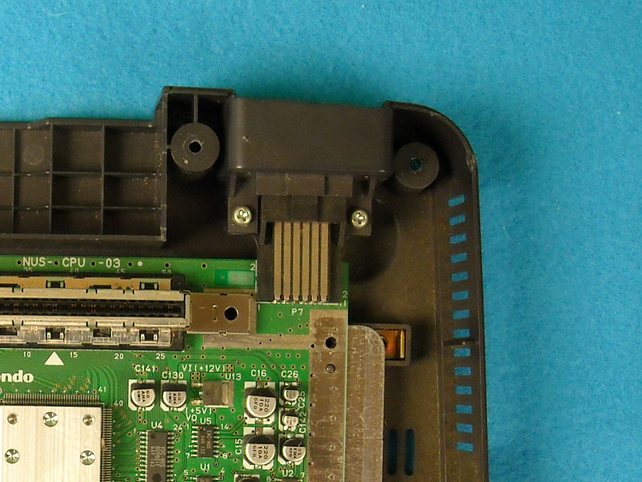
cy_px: 441
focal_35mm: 80
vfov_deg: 18.1
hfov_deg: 23.7
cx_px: 46
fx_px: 1484
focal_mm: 5.7
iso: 227
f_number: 2.8
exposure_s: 1/60
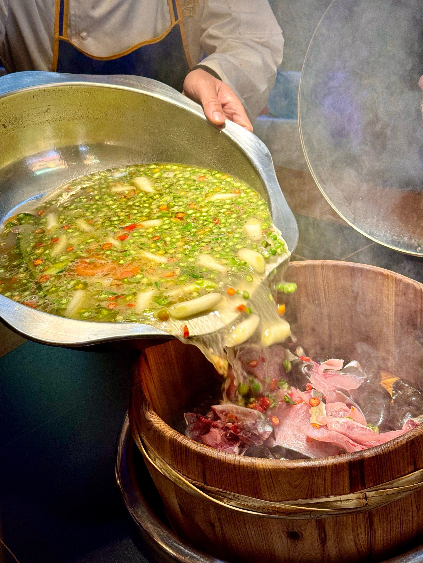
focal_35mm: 48
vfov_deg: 39.7
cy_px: 282
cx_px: 212
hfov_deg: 30.3
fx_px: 782
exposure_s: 1/100
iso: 80
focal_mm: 6.76
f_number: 1.78
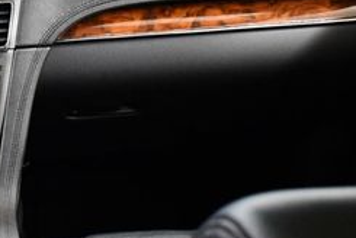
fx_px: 931
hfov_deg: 20.4
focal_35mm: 94
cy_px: 36
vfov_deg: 14.5
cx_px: -58
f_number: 3.5
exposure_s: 1/60
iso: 3600
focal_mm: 18
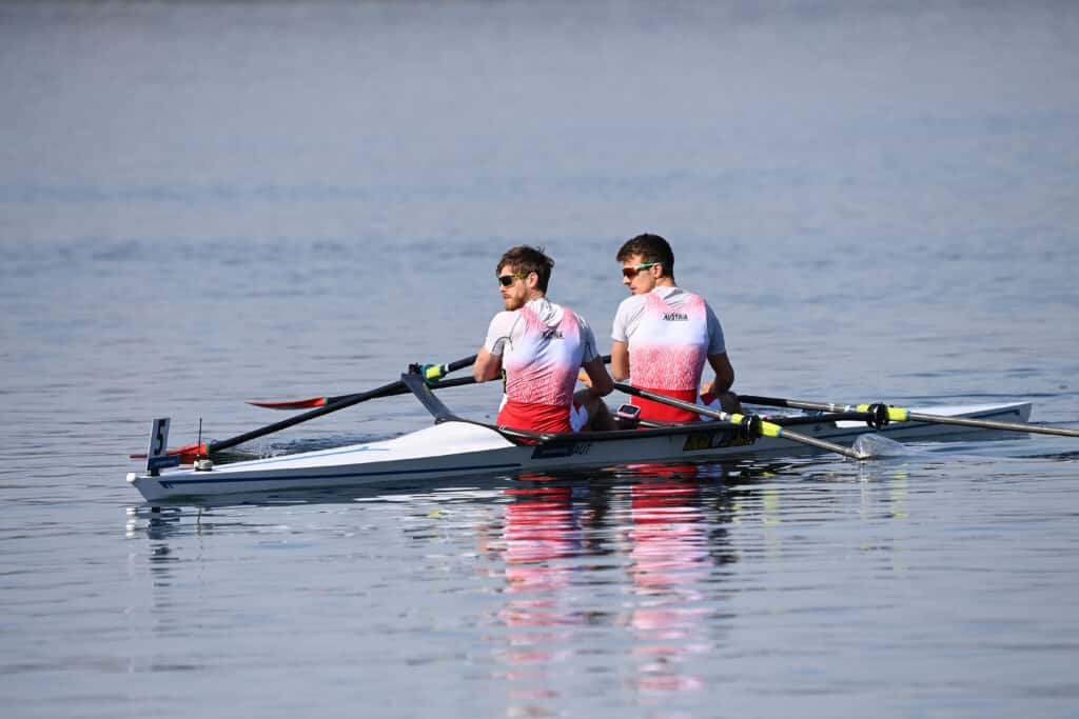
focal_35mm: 550
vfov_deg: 2.5
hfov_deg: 3.7
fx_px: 16486
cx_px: 540
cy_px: 360
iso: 800
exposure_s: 1/3200
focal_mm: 550
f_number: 7.1
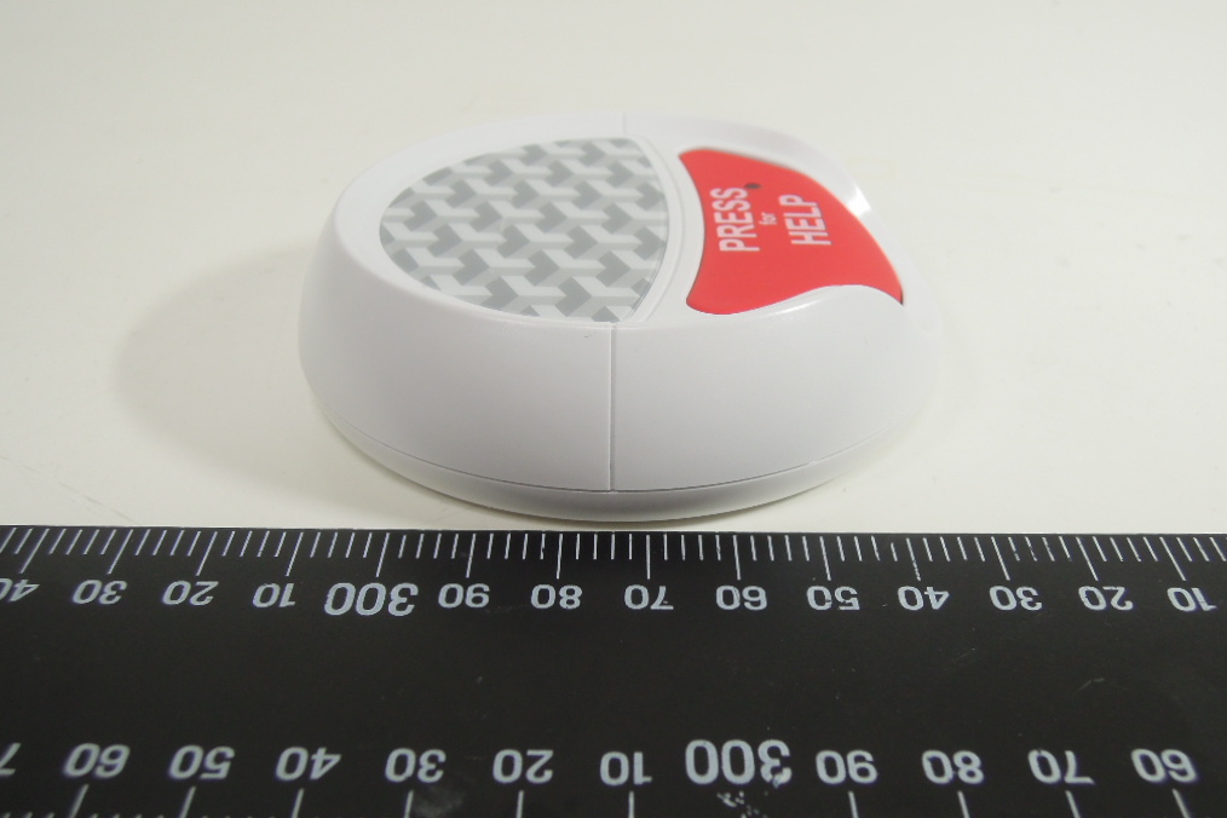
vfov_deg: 31.9
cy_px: 427
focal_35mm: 42
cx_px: 618
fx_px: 1431
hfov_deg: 46.4
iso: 220
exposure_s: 1/50
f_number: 3.3
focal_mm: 7.2
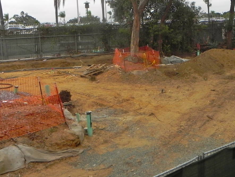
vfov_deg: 30.2
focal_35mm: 47
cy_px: 38
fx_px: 319
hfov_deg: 39.9
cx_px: 157
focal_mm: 4.6
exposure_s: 1/246
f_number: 6.3
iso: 160
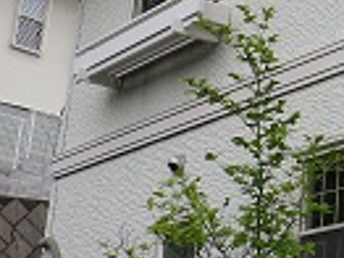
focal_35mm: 107
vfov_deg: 13.7
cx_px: 454
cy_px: 14
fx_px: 1062
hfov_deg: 17.2
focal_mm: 5
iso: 80
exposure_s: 1/200
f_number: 3.2
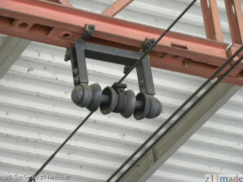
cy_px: 91
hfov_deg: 9.3
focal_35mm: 212
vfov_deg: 7.0
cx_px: 122
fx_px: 1488
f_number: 4.5
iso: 400
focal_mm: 37.7
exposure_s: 1/25.2
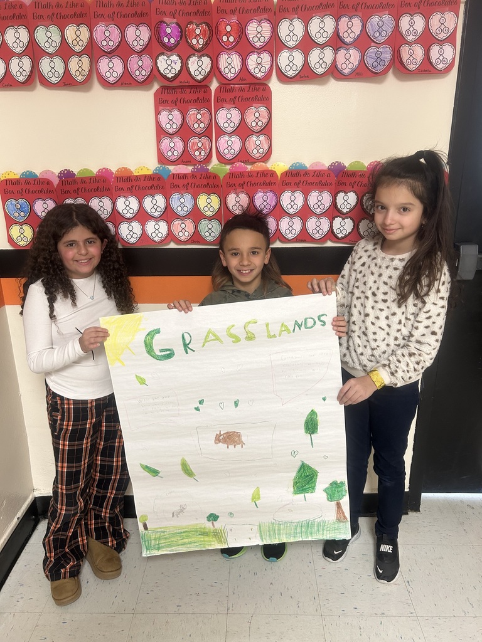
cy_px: 321
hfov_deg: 53.1
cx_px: 241
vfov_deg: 67.3
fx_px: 483
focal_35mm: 26
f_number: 1.5
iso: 125
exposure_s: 1/60
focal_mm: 5.7
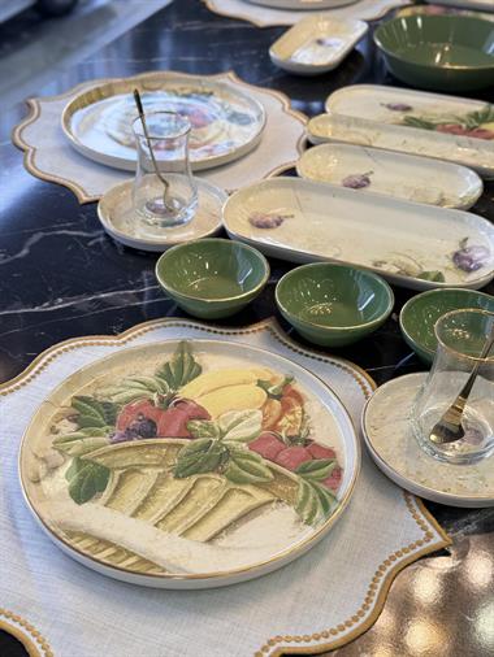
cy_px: 328
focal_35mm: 48
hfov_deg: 30.3
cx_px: 247
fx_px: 913
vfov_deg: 39.6
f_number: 1.78
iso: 50
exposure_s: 1/100
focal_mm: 6.86
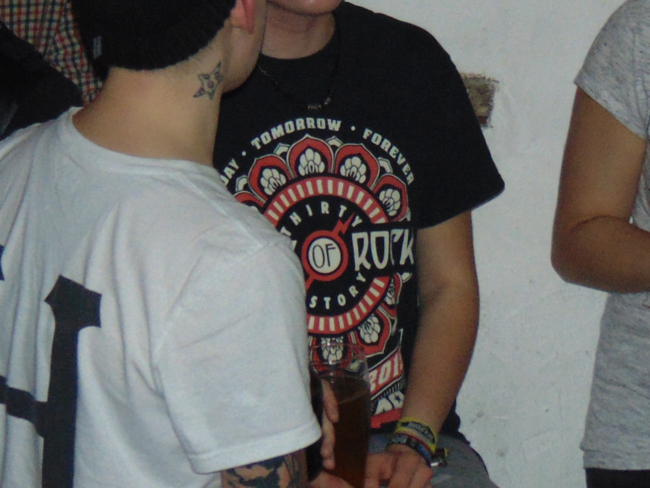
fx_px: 4131
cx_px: 375
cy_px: 99
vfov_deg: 6.7
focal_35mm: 220
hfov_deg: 9.0
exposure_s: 1/60
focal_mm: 12.8
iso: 200
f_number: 3.7
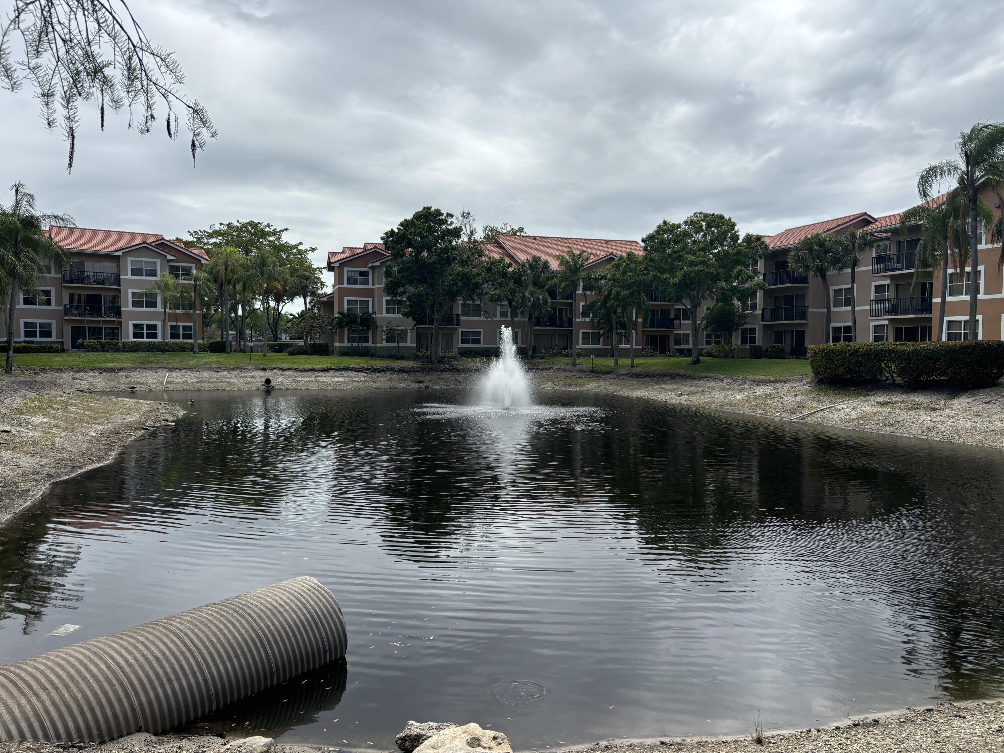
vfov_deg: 53.1
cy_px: 376
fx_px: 754
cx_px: 502
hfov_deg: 67.3
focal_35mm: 26
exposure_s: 1/5076
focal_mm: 5.96
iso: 50
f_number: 1.6
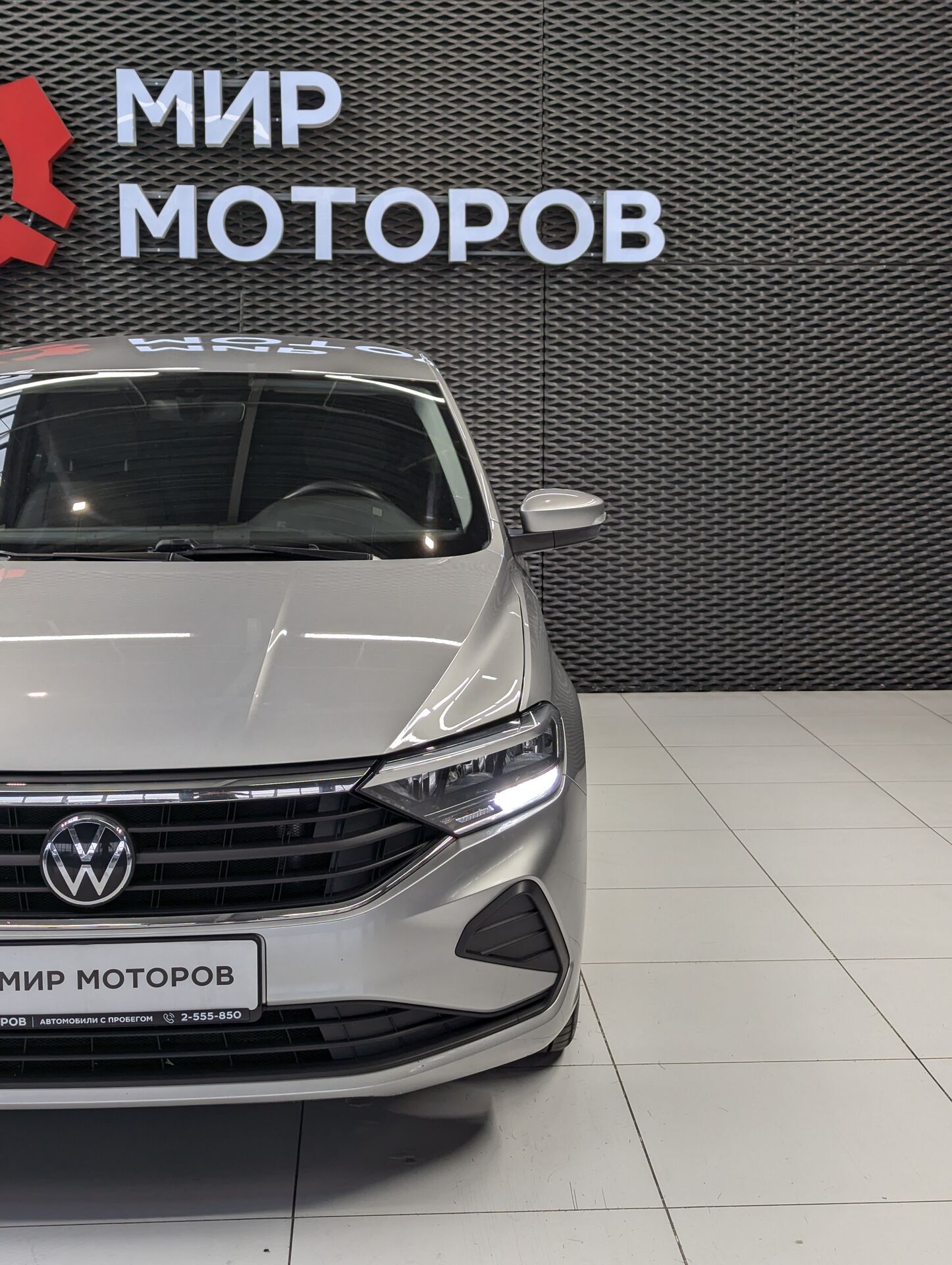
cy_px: 632
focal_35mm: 48
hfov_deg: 30.3
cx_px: 476
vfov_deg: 39.6
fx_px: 1755
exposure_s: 1/252
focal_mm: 6.81
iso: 54
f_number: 1.85
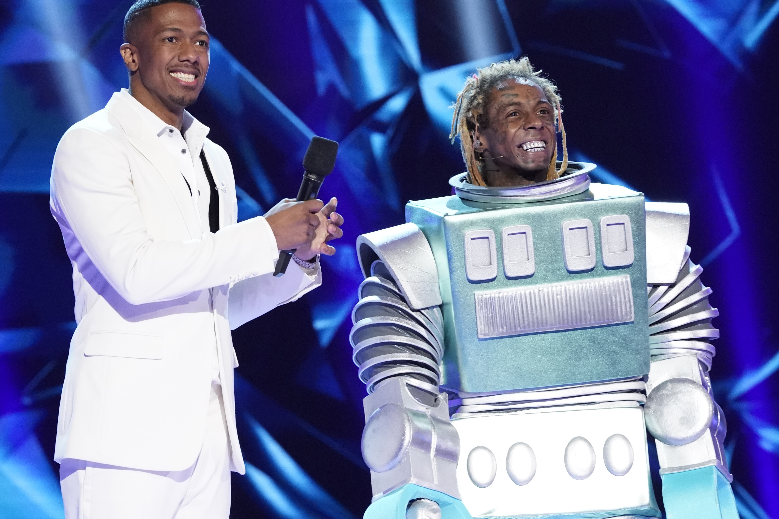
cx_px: 390
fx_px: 5972
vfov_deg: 5.0
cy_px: 260
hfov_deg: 7.5
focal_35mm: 276
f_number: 5.6
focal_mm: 184
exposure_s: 1/200
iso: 8000
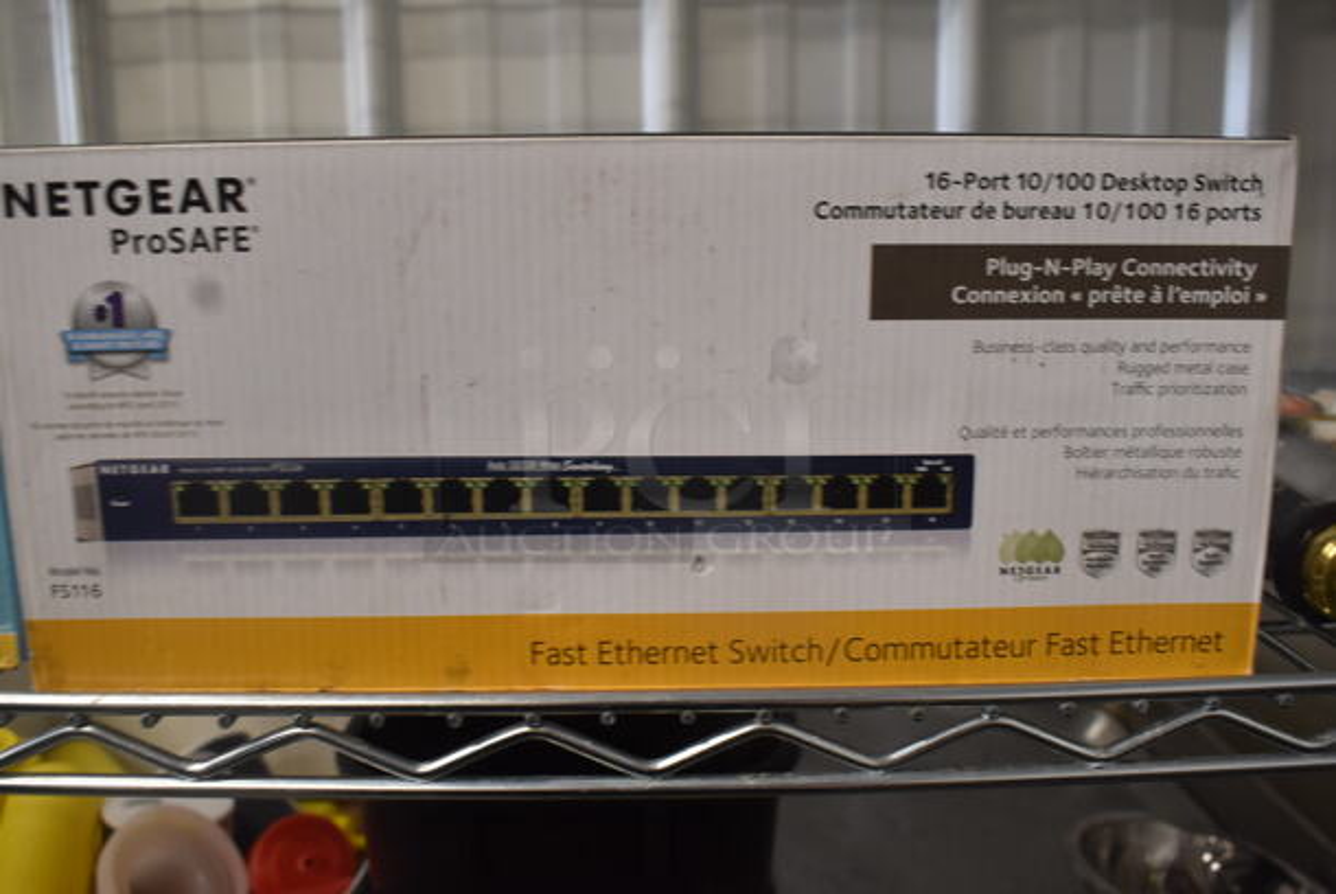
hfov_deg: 59.4
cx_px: 668
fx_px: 1170
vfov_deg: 41.8
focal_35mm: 32
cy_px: 447
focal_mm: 21
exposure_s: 1/60
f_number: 5.6
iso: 800
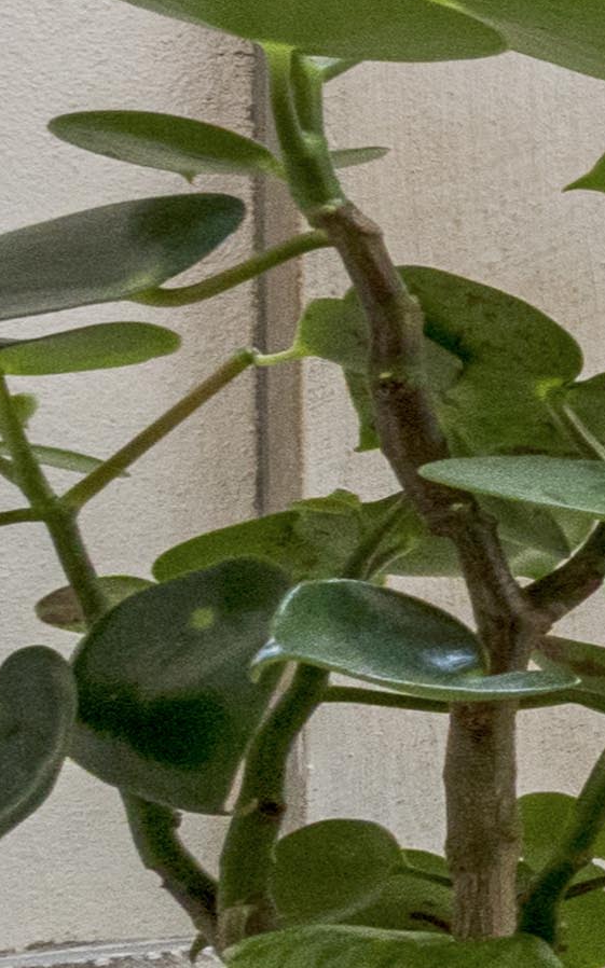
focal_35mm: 112
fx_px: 2966
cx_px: 3080
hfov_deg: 6.2
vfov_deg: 18.5
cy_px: 528
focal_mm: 11
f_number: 8
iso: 400
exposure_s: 1/45
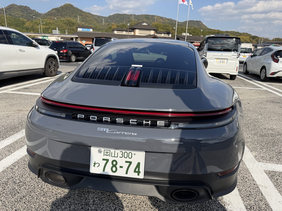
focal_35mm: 24
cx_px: 141
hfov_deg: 71.6
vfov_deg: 56.8
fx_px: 196
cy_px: 106
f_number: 1.78
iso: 80
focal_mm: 6.76
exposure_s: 1/4167
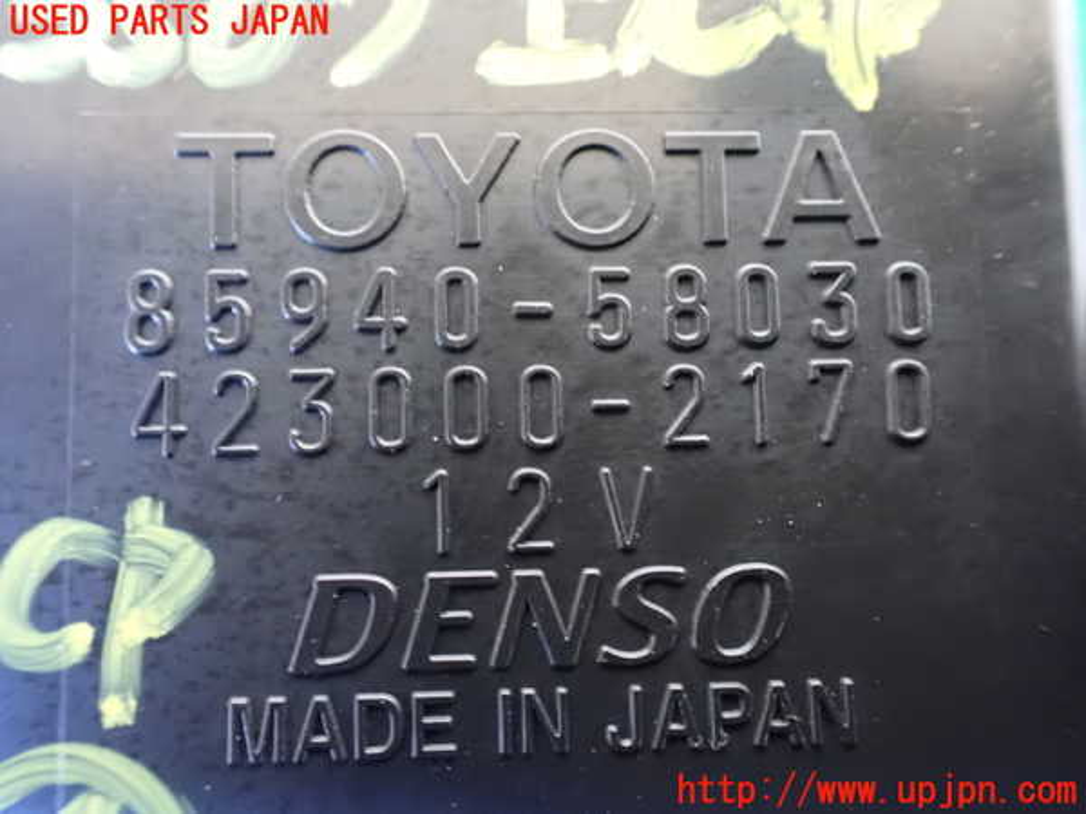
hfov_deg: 60.0
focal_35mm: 30
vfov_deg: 46.8
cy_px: 407
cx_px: 543
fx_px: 941
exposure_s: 1/25
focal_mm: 5.4
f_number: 2.3
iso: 1600
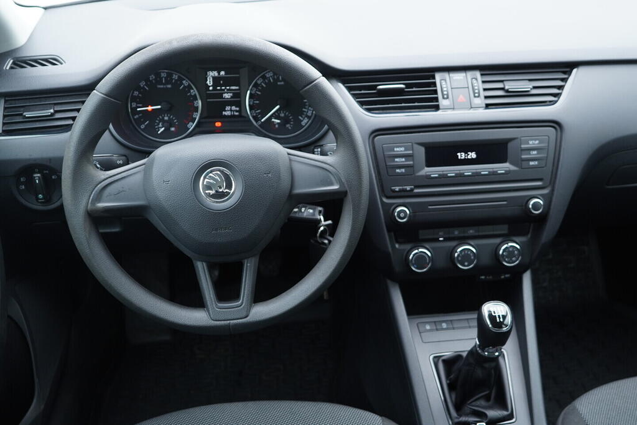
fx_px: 637
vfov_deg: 36.9
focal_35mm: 36
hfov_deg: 53.1
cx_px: 318
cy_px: 212
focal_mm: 24
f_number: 2.8
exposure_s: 1/40
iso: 400
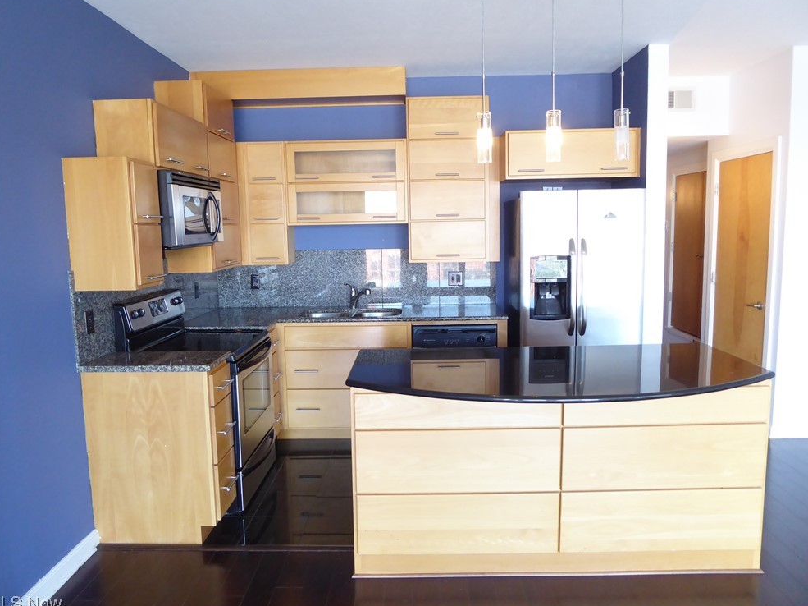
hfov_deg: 67.3
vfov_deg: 53.0
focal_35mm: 26
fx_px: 607
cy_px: 306
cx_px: 401
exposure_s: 1/25
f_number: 3.3
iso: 400
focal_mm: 4.3
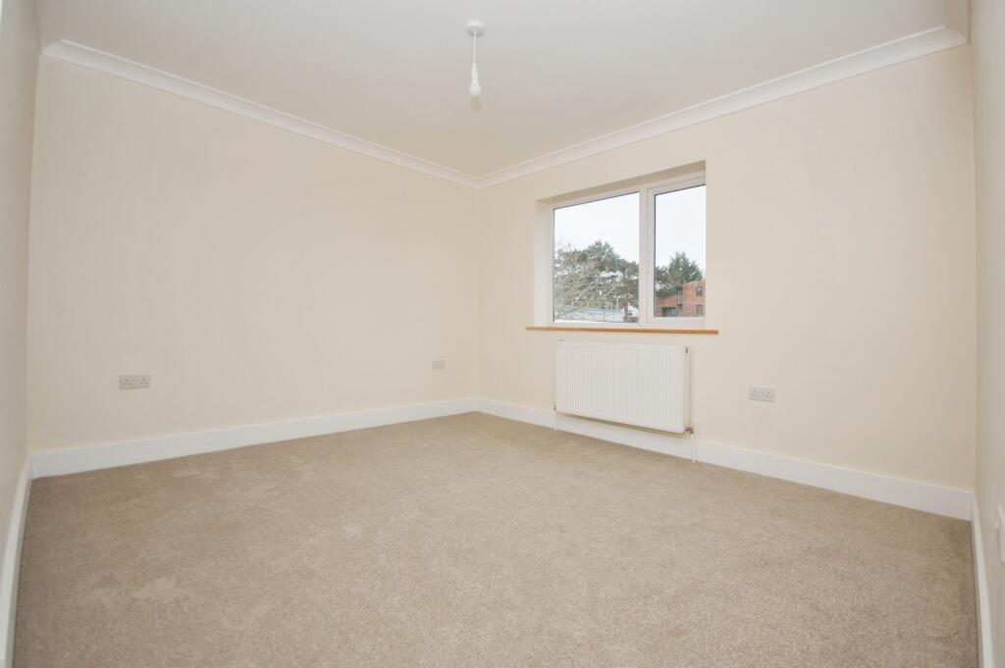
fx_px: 418
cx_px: 502
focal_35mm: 15
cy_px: 334
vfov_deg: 77.2
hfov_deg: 100.4
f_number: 5
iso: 200
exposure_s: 1/60
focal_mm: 10
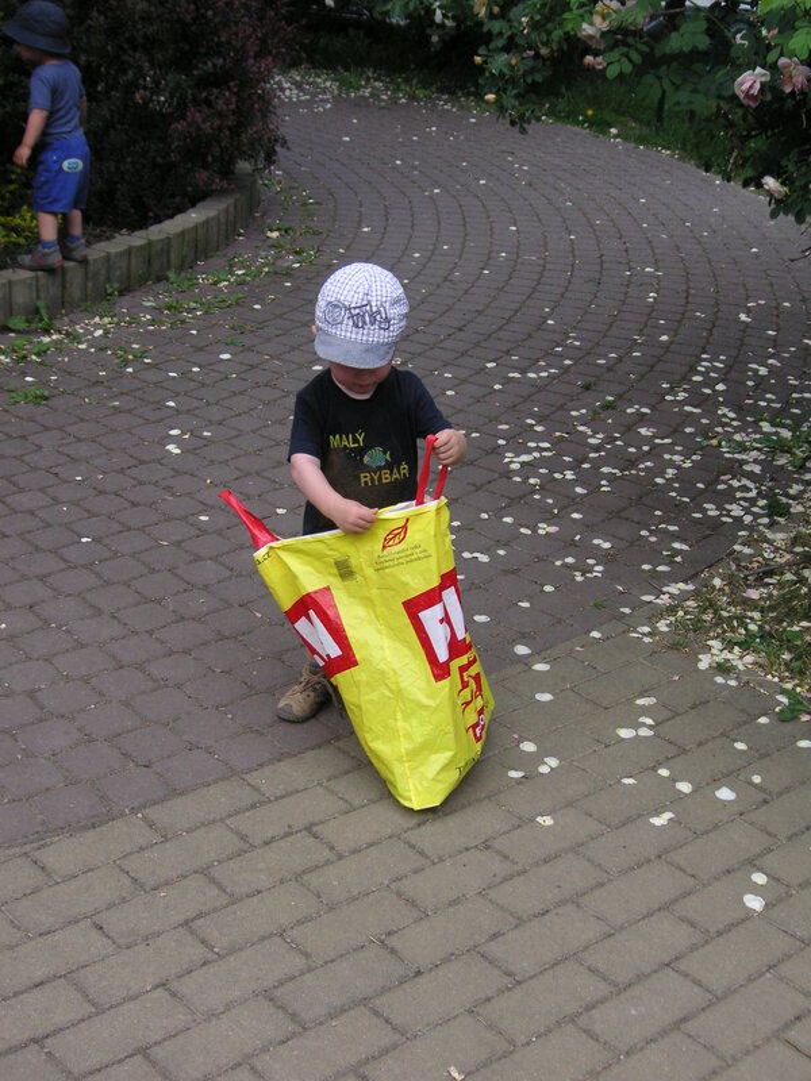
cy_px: 540
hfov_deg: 29.1
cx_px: 406
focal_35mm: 50
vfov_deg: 38.2
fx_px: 1562
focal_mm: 8.4
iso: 50
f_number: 3.4
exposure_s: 1/350
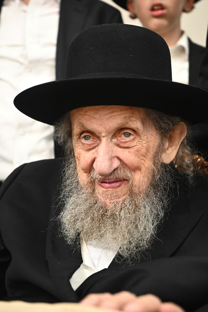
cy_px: 156
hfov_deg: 19.5
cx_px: 104
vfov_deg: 28.8
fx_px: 607
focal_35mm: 70
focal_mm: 70
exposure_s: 1/200
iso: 3200
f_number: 5
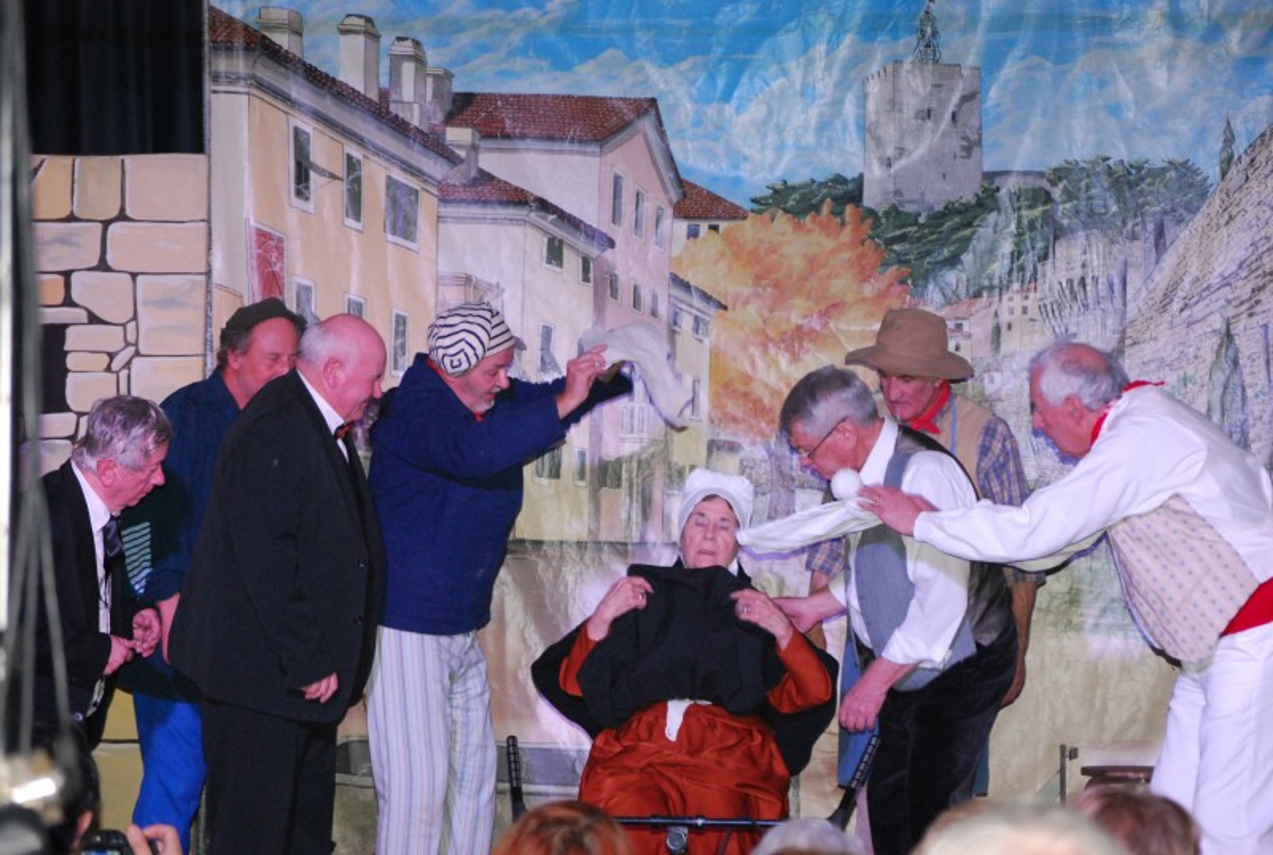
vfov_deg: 12.2
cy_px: 428
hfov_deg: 18.1
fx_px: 3986
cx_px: 636
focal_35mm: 112
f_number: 4.2
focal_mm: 75
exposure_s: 1/60
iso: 1100
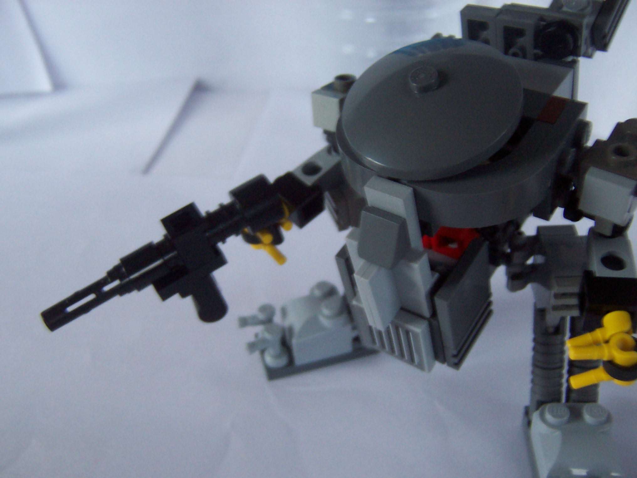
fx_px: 662
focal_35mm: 36
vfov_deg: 39.7
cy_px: 239
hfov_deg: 51.4
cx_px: 318
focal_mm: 5.6
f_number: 2.8
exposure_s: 1/10
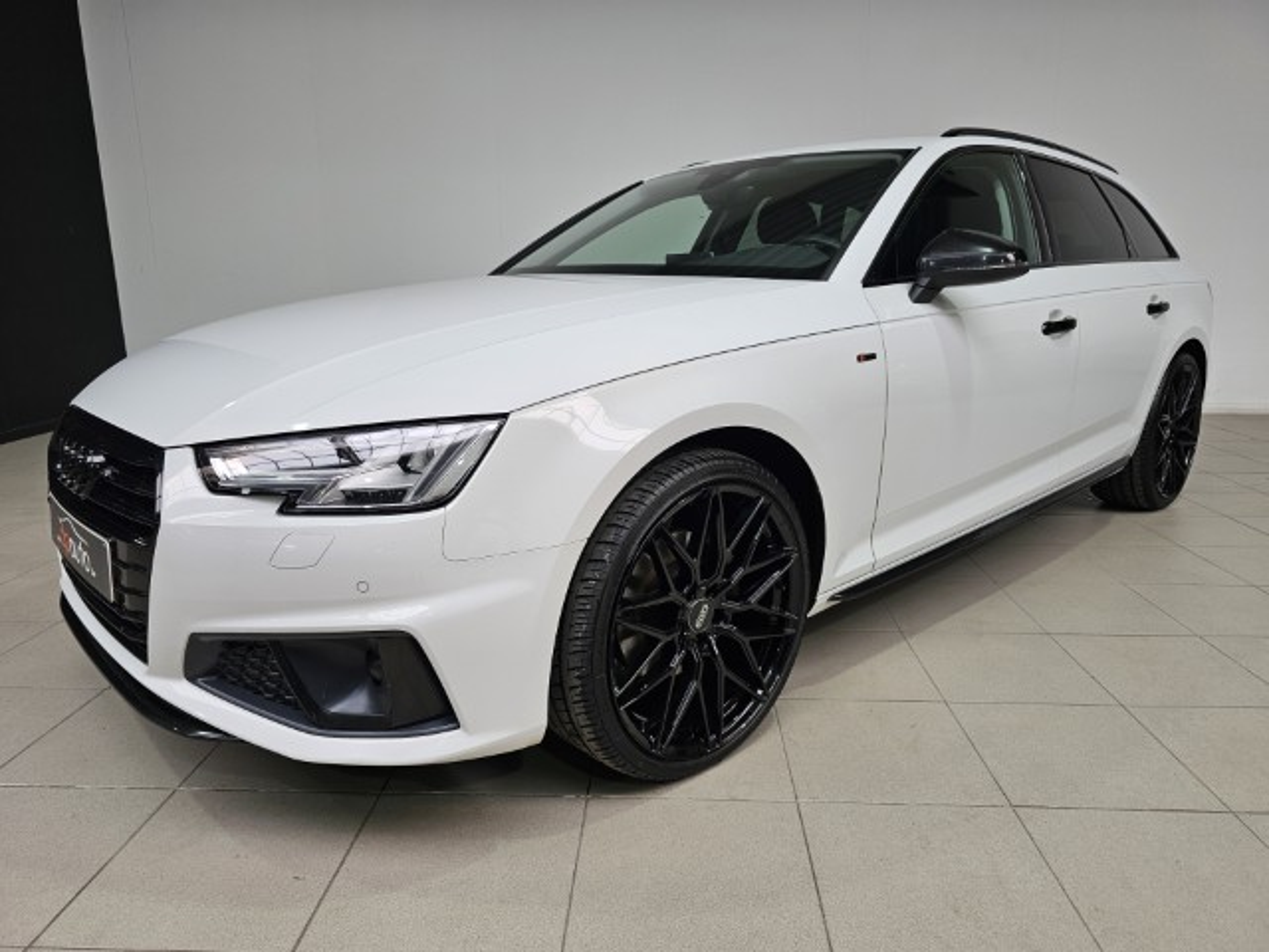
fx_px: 843
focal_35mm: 23
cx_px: 634
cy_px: 476
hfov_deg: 73.9
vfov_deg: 58.9
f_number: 1.7
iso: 32
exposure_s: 1/190
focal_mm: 6.3
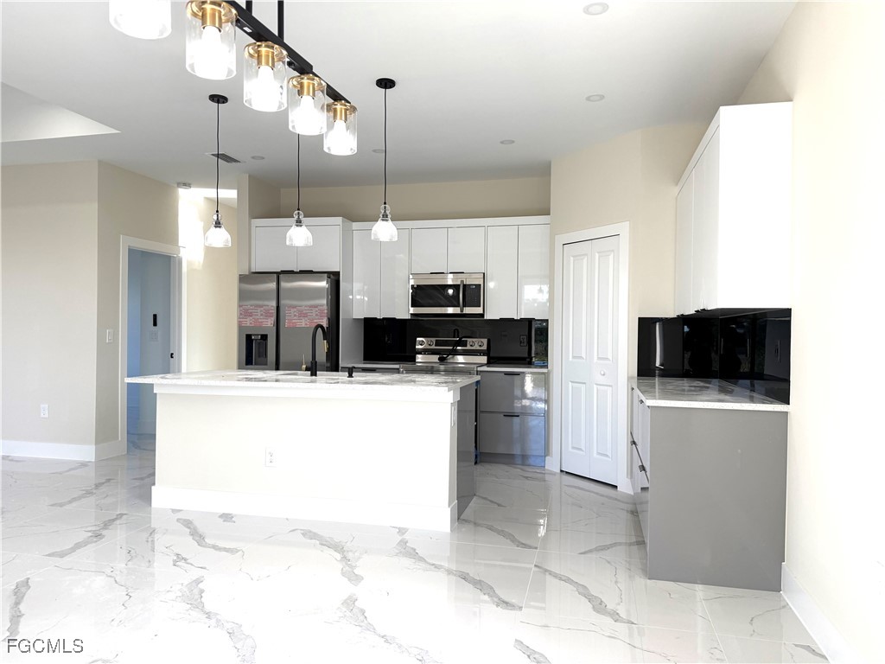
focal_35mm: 24
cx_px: 442
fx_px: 614
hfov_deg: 71.6
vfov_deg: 56.8
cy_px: 332
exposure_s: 1/299
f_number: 1.78
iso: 100
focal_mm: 6.76
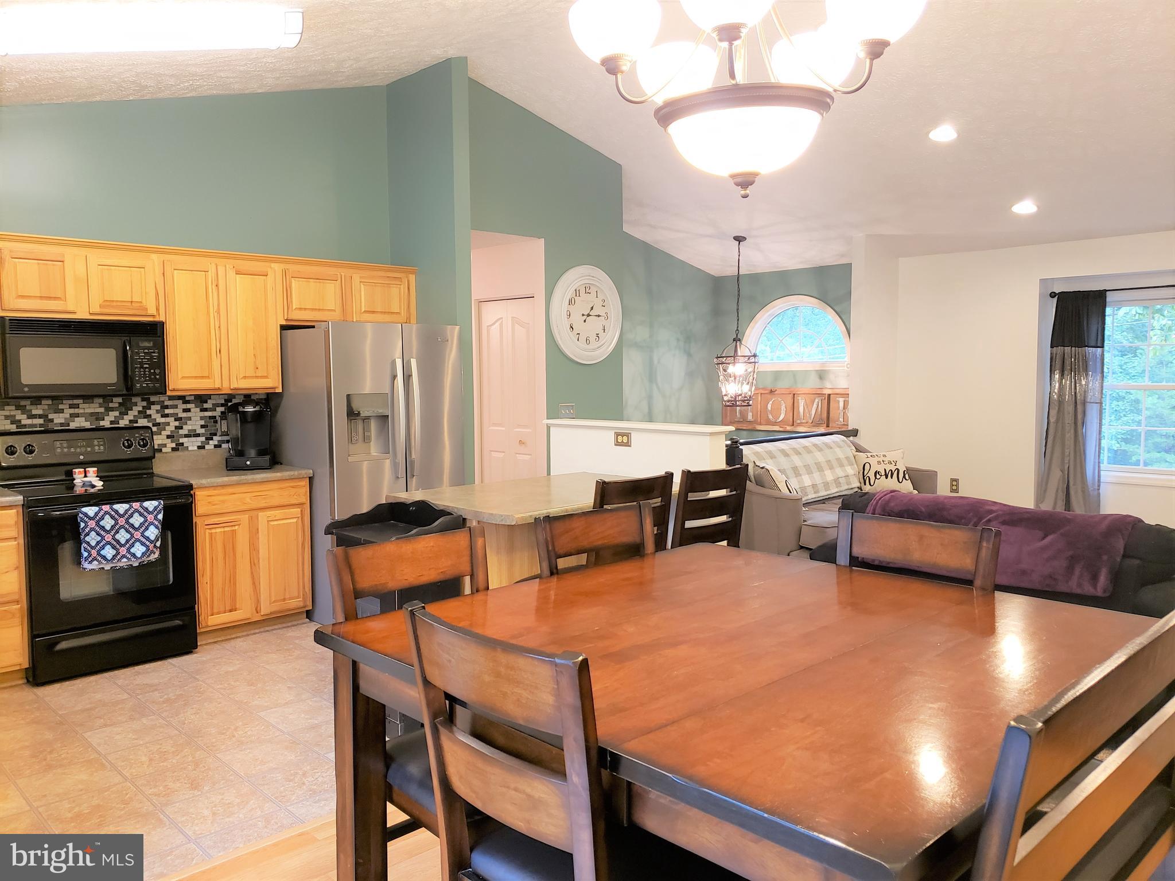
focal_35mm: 26
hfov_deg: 67.3
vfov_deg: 53.1
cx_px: 588
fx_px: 883
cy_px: 440
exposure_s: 1/60
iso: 200
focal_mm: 4.3
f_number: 1.5
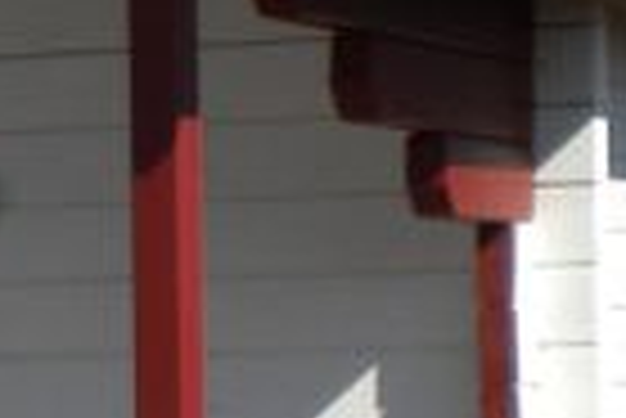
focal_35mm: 236
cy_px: 281
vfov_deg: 5.8
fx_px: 4108
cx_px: -685
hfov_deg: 8.2
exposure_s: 1/821
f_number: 4.6
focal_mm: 6.3
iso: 80
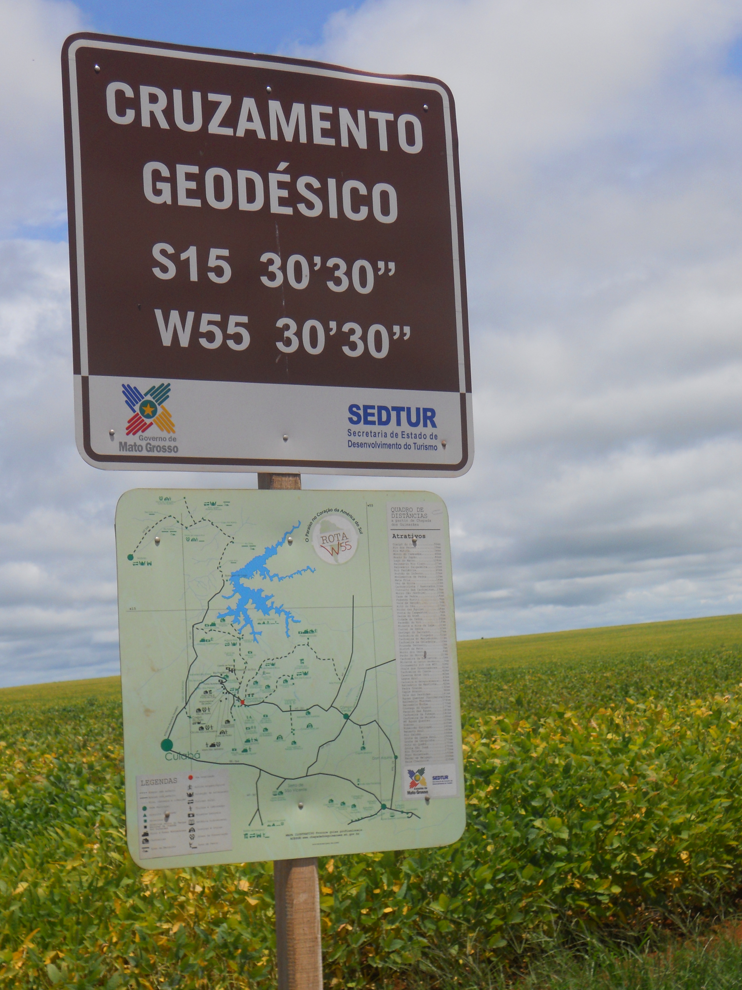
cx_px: 330
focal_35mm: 61
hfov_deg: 24.0
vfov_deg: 31.7
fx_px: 1743
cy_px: 533
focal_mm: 9.6
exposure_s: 1/400
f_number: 7.4
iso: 80
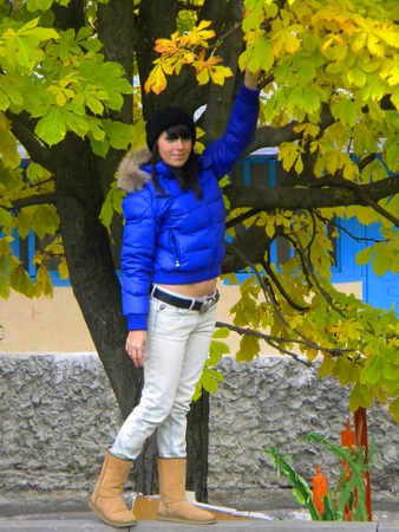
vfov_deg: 12.7
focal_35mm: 156
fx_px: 2395
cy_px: 266
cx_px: 200
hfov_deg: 9.5
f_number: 5
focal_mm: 28.3
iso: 400
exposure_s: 1/128
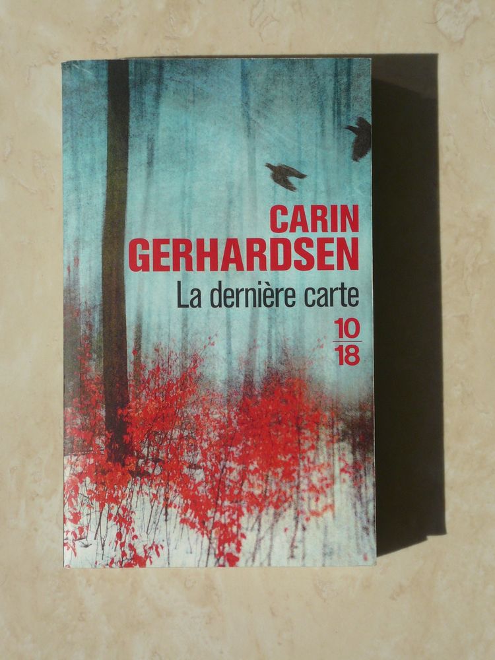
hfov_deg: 15.9
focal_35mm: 93
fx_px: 1773
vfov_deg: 21.1
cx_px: 248
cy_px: 330
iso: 100
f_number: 16
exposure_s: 1/160
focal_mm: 15.5
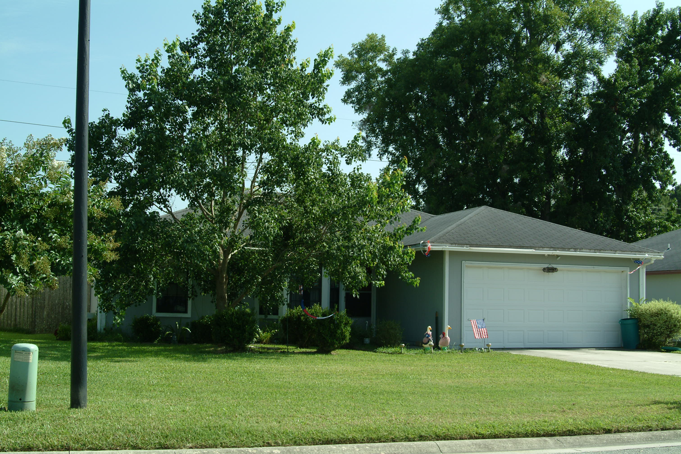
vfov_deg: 31.9
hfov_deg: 46.4
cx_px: 340
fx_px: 794
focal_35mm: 42
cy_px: 227
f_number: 8
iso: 200
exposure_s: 1/250
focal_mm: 28
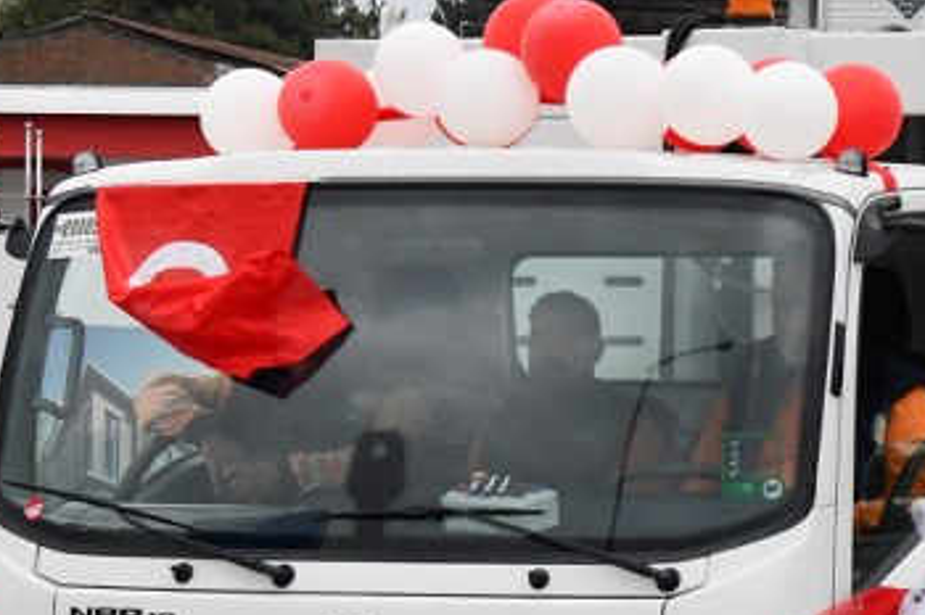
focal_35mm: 216
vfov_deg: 6.4
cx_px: 1280
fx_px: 5547
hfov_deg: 9.3
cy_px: 222
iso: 1600
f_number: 5.6
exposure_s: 1/6400
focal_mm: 48
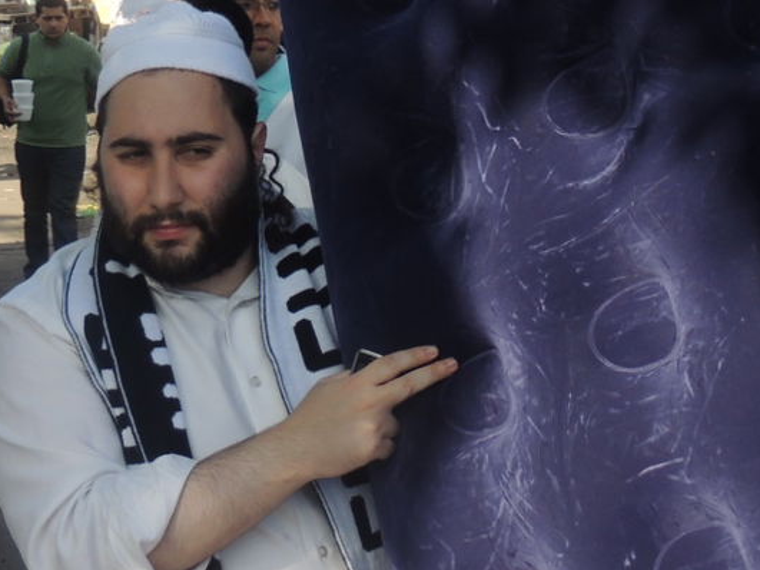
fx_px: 1910
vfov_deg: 16.9
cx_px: 540
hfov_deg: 22.4
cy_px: 145
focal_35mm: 87
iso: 100
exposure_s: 1/640
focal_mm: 5.8
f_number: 3.2
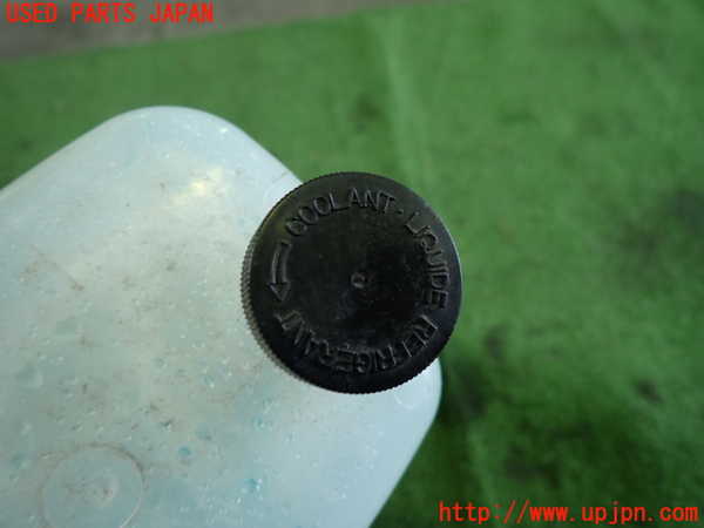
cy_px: 264
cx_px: 352
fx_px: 508
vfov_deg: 54.9
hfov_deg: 69.4
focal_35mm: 25
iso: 200
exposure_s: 1/30
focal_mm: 4.5
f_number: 2
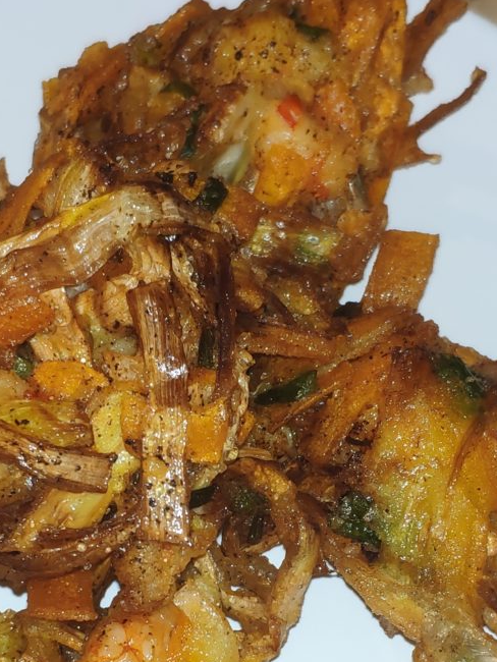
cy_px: 535
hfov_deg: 23.6
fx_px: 1186
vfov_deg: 30.4
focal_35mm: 62
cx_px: 206
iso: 602
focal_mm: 4.22
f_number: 1.8
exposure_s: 1/50
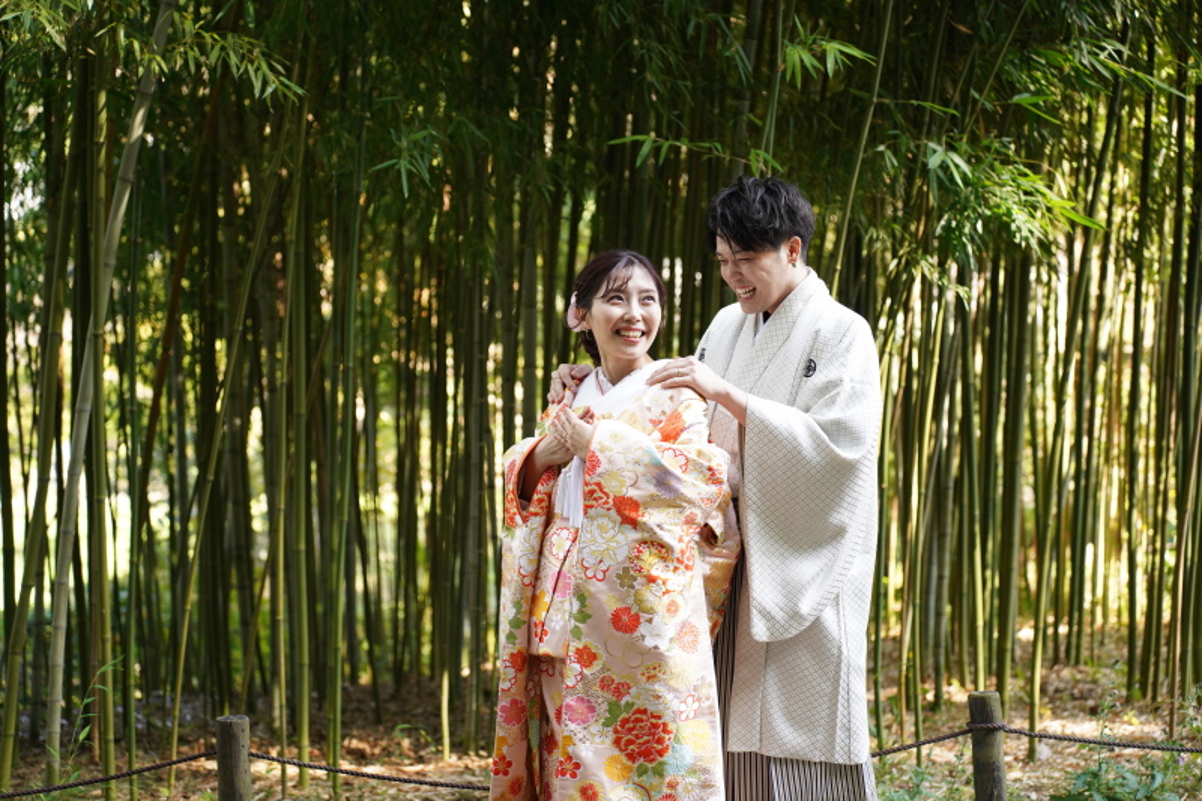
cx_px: 601
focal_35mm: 60
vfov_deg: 22.6
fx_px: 2003
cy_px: 400
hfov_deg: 33.4
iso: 400
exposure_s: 1/200
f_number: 2.8
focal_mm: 60
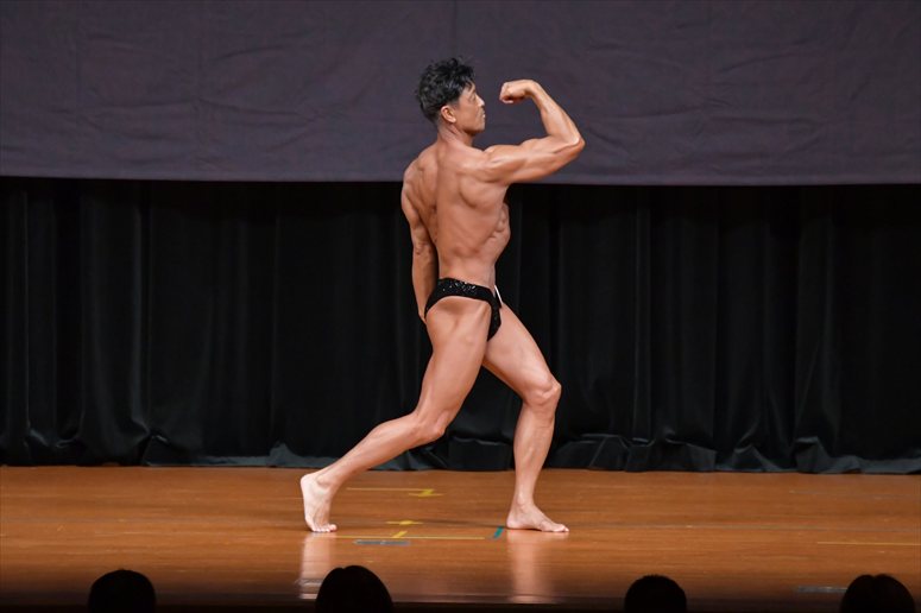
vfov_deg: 5.1
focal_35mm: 270
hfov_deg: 7.6
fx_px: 6904
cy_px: 306
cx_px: 460
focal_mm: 180
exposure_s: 1/400
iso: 5000
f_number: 5.6
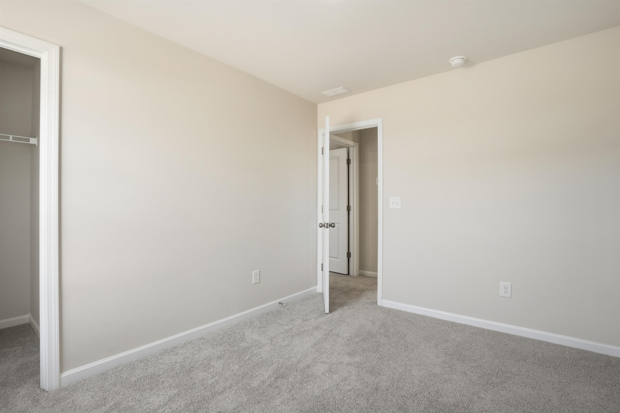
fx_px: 276
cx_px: 310
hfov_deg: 96.7
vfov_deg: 73.7
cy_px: 206
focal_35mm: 16
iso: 160
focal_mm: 16
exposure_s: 1/125
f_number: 8
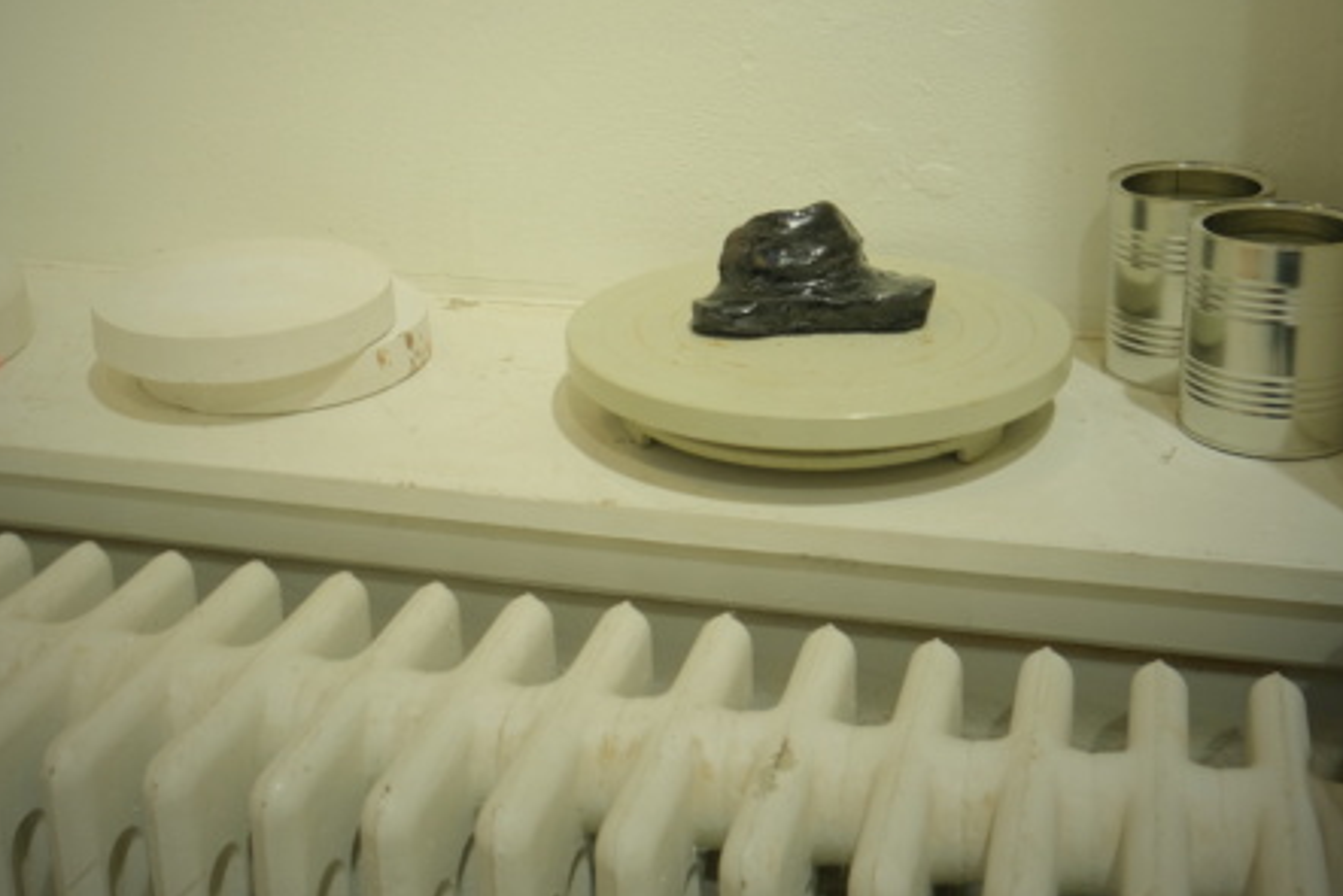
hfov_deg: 41.9
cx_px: 647
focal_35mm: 47
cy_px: 226
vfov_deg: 28.3
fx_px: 1754
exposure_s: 1/30
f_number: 3.6
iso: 320
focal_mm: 18
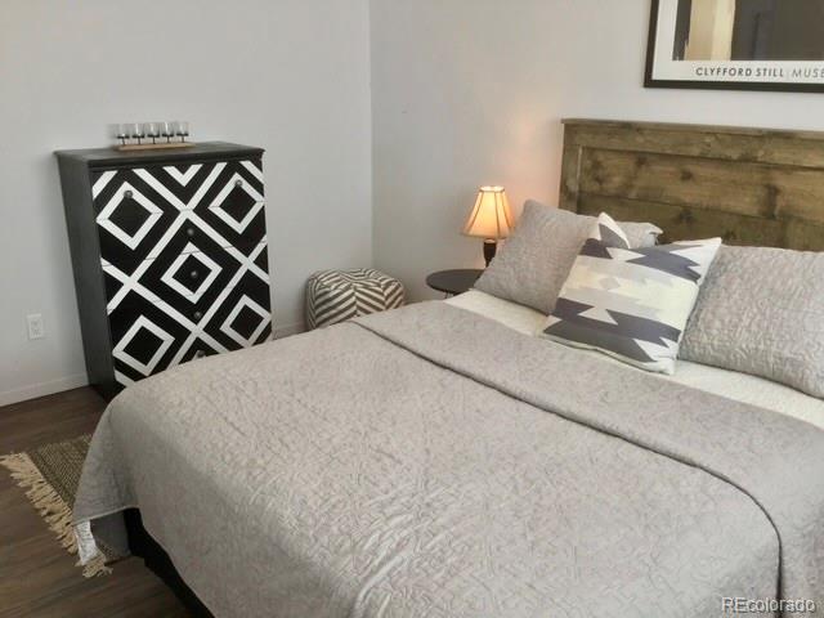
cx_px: 412
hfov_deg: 58.4
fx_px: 738
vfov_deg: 45.4
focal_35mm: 31
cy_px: 309
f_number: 2.4
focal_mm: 3.3
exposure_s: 1/30
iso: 50
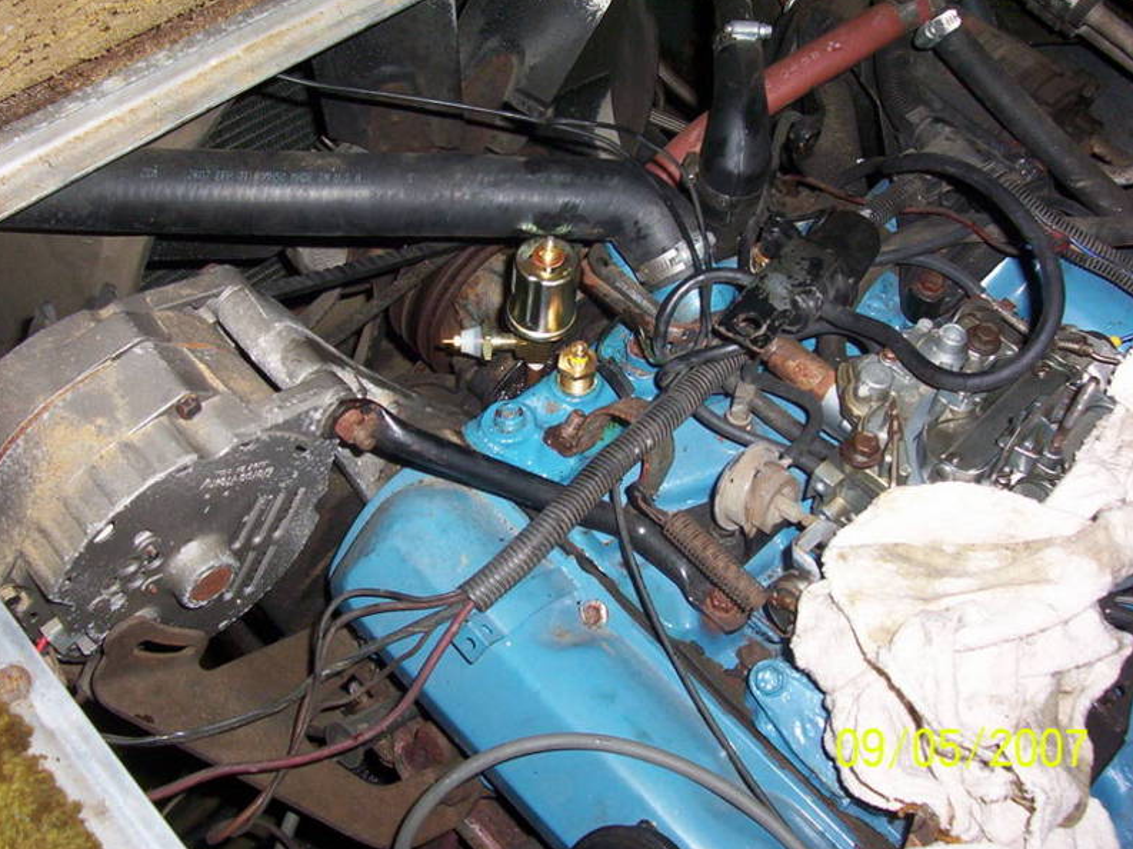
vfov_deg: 32.8
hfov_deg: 43.0
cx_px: 569
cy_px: 419
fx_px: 1439
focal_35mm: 44
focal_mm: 5.77
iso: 140
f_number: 2.73
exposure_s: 1/60
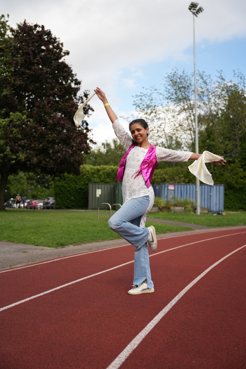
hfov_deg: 37.6
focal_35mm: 35
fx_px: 362
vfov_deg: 54.0
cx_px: 123
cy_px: 184
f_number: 2.8
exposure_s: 1/2000
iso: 250
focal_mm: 35.3
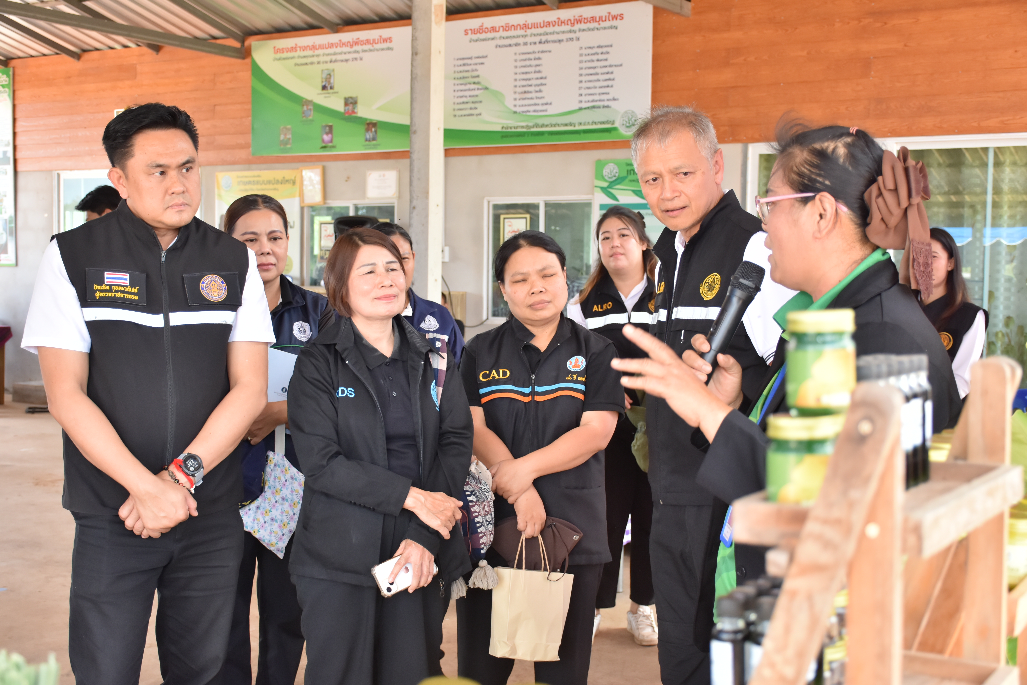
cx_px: 514
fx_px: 1284
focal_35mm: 45
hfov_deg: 43.6
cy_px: 342
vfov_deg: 29.9
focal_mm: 30
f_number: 4
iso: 640
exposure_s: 1/250
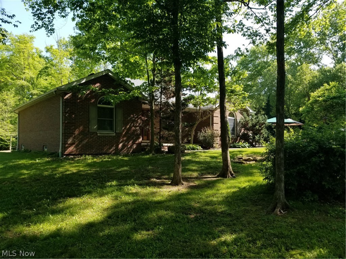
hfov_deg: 67.3
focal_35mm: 26
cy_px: 130
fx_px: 260
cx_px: 173
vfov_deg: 53.1
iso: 50
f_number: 1.7
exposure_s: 1/648
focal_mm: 4.25
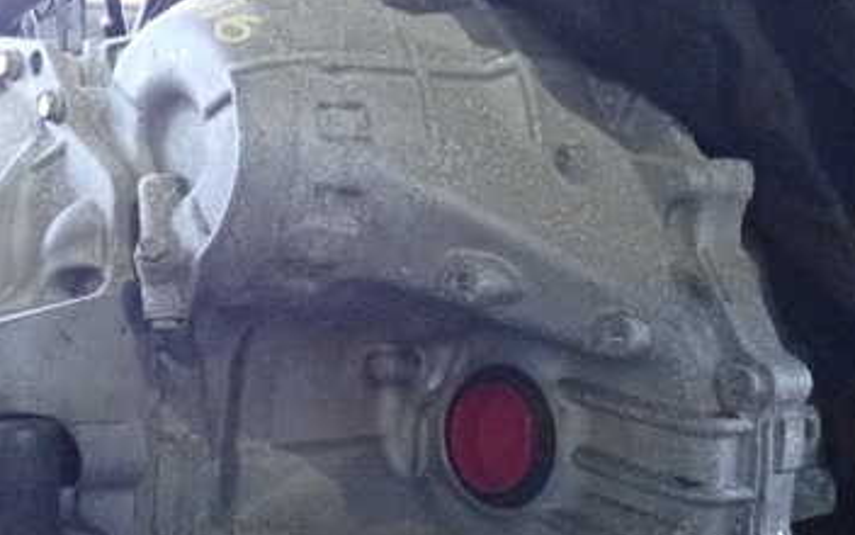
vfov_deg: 20.0
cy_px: 323
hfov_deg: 31.4
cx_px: 338
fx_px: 1515
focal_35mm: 65
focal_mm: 6.37
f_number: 2.5
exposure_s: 1/125
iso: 5000
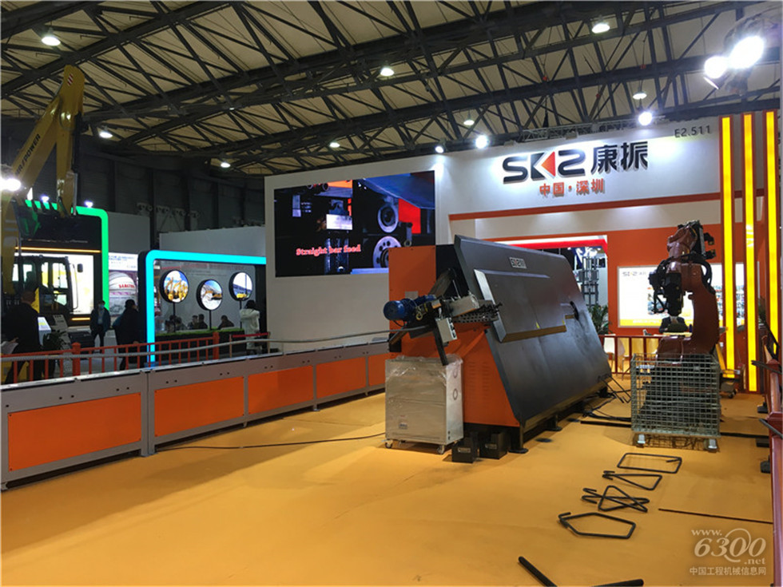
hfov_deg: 61.7
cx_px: 392
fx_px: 656
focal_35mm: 29
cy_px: 294
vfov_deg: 48.2
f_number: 2.2
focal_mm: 4.15
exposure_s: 1/33
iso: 32
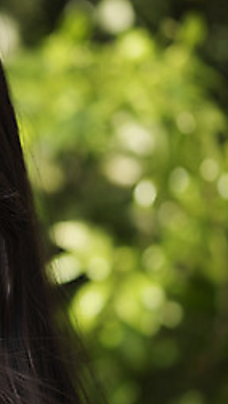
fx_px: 2812
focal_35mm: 262
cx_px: -99
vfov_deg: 8.2
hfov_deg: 4.6
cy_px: 207
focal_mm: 105
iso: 100
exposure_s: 1/400
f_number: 4
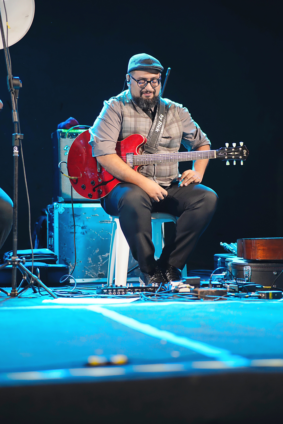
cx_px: 142
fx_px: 1002
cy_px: 212
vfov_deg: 23.9
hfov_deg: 16.1
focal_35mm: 85
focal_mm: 85
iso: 1600
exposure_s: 1/250
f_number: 1.8
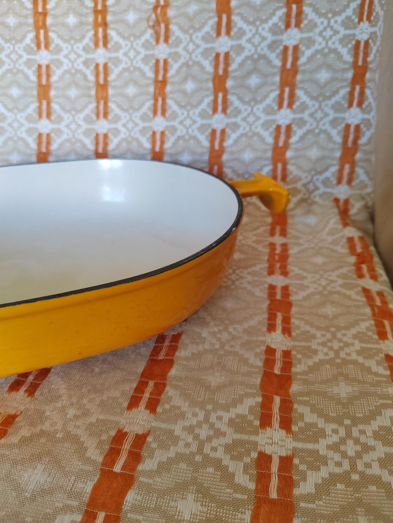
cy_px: 262
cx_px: 196
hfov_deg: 51.4
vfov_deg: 65.3
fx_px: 409
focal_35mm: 27
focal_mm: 5.52
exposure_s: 1/100
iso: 1055
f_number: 1.9
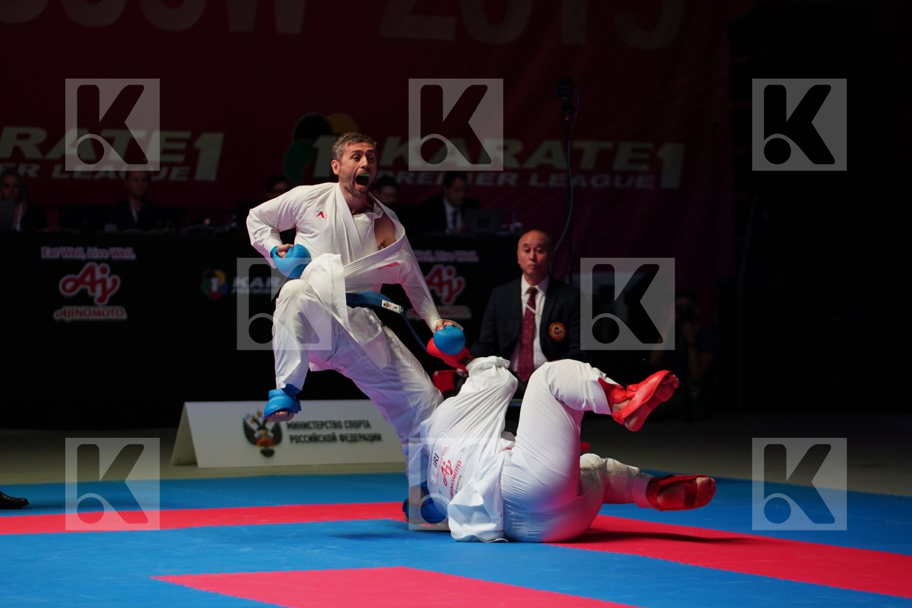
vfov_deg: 10.8
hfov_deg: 16.1
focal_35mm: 127
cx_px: 456
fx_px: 3217
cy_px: 304
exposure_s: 1/1000
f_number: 2.8
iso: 1250
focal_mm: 127
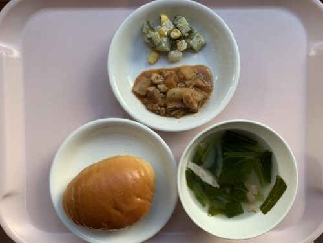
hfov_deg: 67.3
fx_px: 243
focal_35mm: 26
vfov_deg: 53.1
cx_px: 162
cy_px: 122
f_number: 1.8
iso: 32
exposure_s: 1/122
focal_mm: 4.25
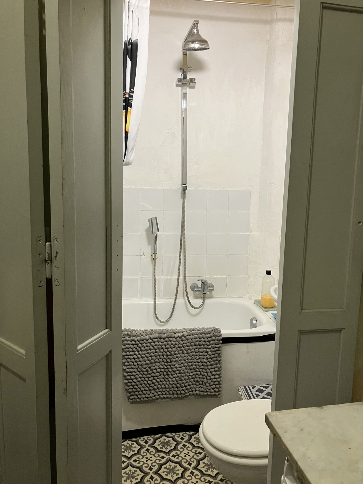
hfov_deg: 49.7
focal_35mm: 28
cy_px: 242
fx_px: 391
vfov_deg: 63.4
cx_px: 182
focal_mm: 3.99
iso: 200
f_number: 1.8
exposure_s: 1/60
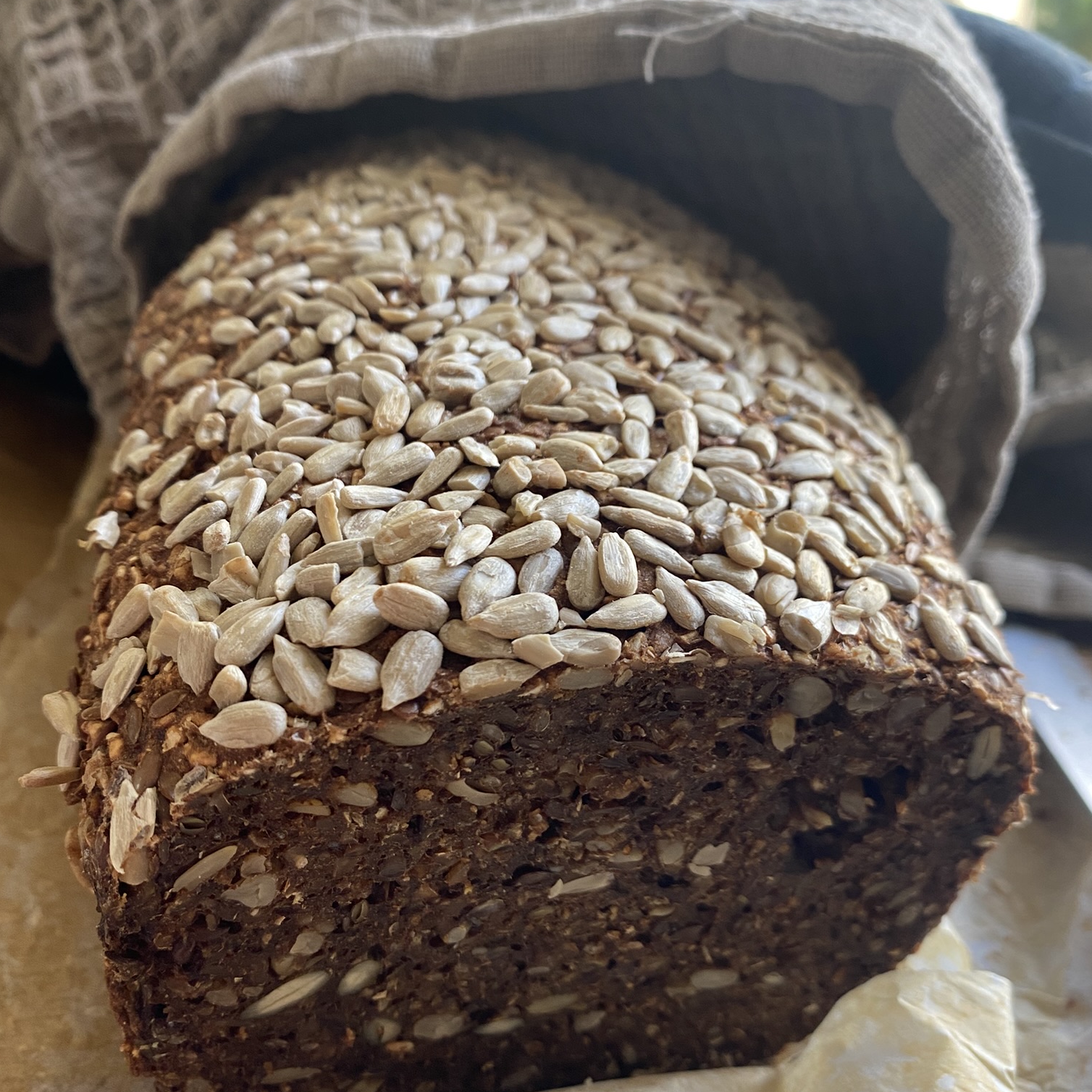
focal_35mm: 30
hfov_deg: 54.0
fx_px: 1071
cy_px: 616
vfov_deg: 53.9
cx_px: 553
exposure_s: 1/90
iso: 125
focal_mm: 4.25
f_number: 1.8
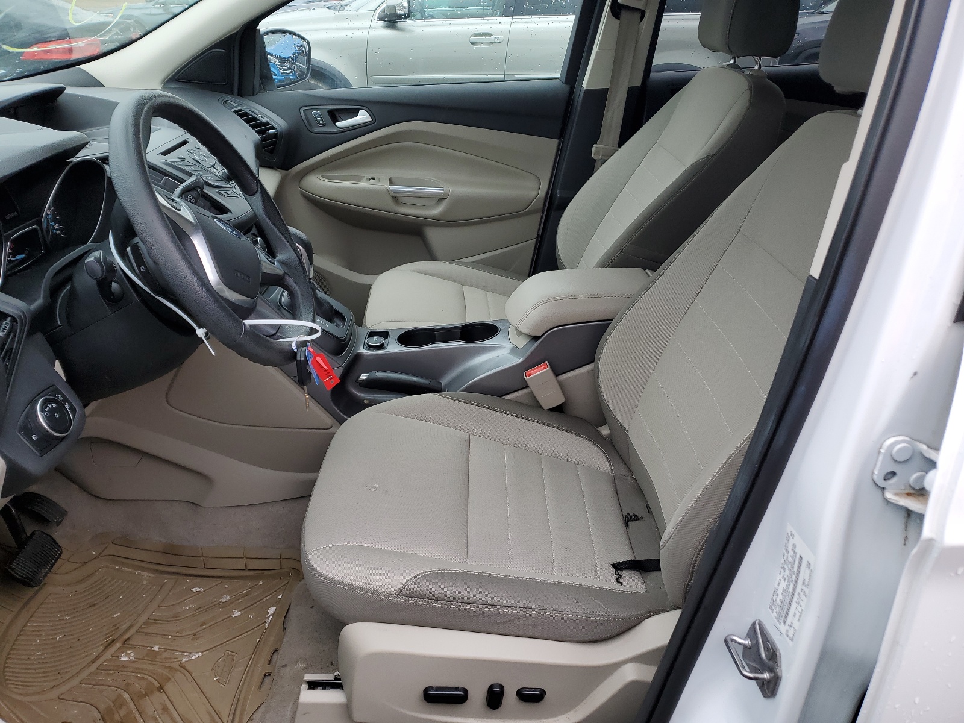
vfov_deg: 53.1
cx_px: 482
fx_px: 724
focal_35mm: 26
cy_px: 362
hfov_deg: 67.3
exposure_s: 1/333
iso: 50
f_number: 1.5
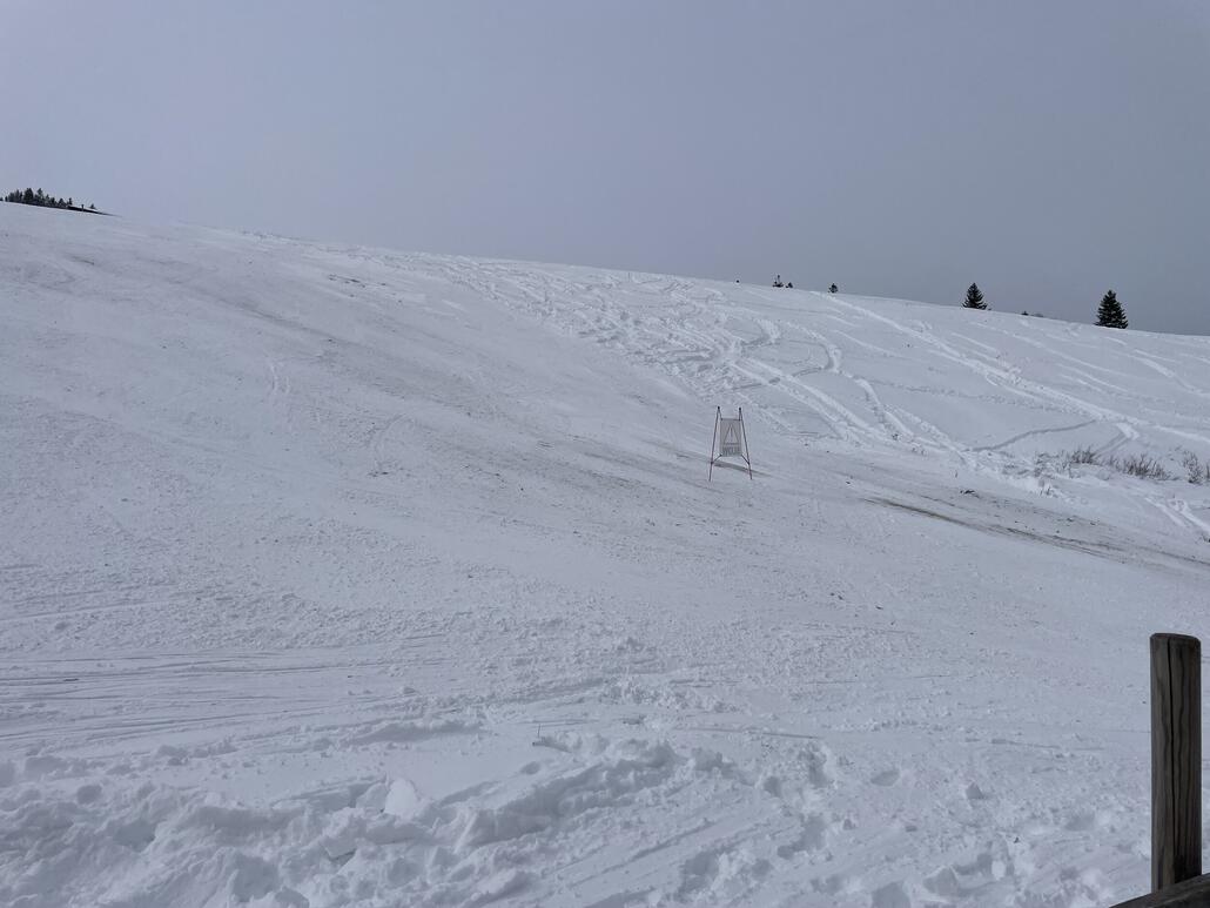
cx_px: 605
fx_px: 909
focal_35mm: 26
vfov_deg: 53.1
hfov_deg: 67.3
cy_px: 454
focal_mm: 4.2
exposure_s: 1/13333
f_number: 1.6
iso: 32
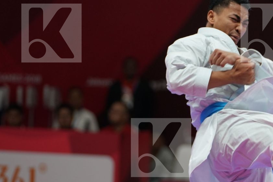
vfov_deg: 3.2
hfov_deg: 4.8
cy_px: 148
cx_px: 271
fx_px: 3267
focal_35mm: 431
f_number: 4
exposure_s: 1/500
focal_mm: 202
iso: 1250
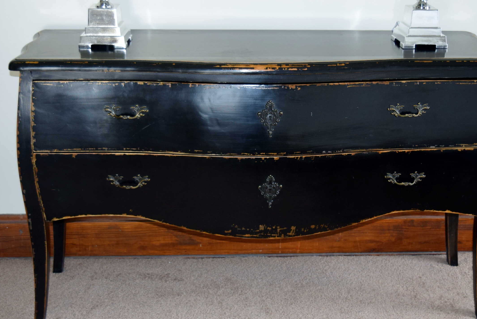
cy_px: 157
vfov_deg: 21.6
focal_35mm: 63
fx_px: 835
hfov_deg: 31.8
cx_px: 277
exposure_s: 1/80
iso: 800
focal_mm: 30
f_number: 4.2
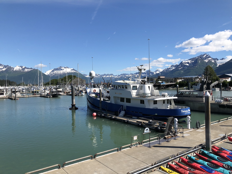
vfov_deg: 49.7
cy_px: 87
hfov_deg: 63.4
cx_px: 116
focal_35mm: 28
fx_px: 188
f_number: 1.8
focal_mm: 3.99
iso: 25
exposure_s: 1/2703
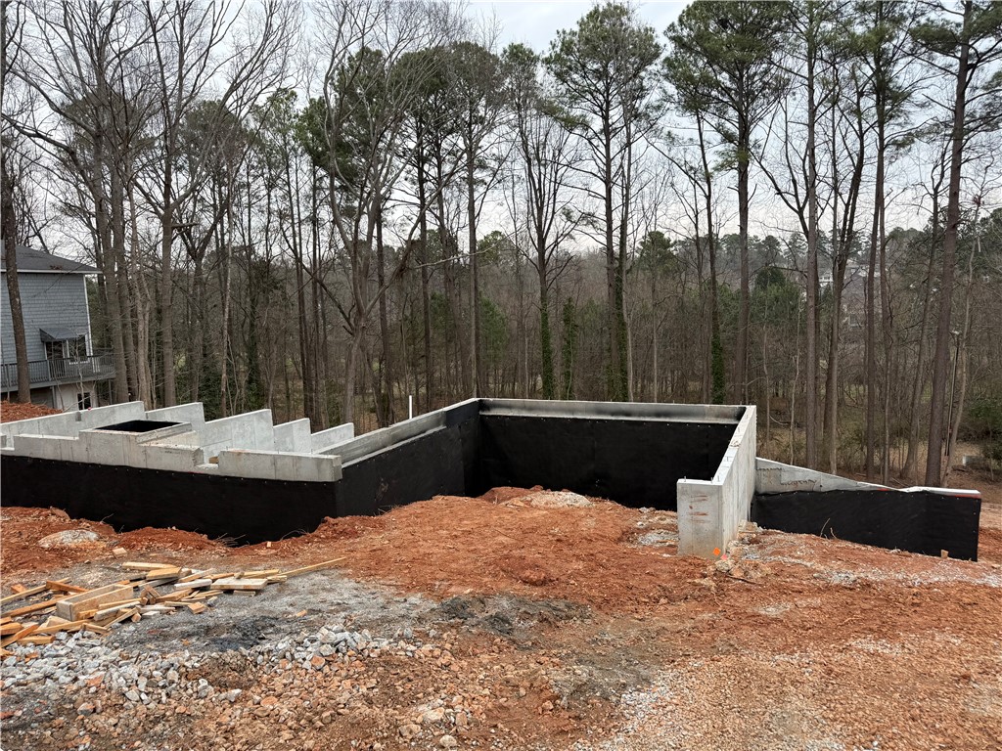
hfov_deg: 71.6
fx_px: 695
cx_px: 501
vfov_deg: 56.8
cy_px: 376
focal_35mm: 24
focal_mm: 6.76
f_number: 1.78
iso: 80
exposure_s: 1/665
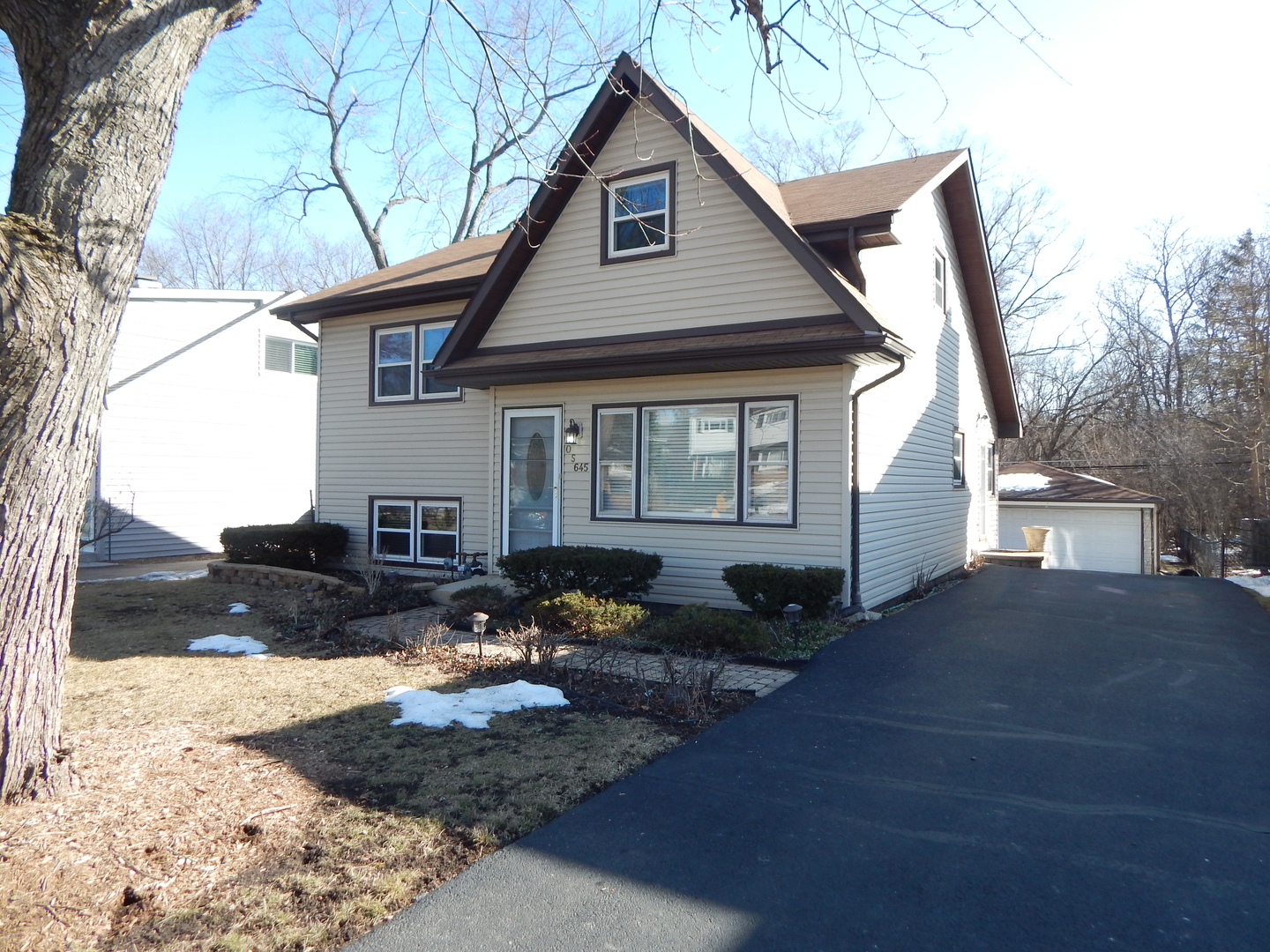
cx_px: 635
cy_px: 476
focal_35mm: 22
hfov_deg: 76.4
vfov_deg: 61.1
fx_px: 807
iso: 125
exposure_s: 1/400
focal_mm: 4
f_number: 3
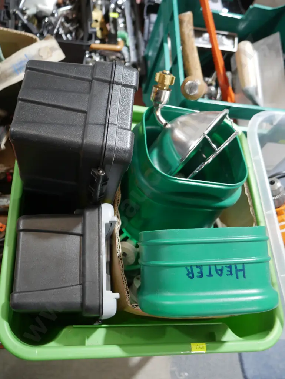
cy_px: 190
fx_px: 329
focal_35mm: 30
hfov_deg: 46.8
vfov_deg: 59.9
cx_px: 142
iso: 1000
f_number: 3.6
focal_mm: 15
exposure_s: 1/60
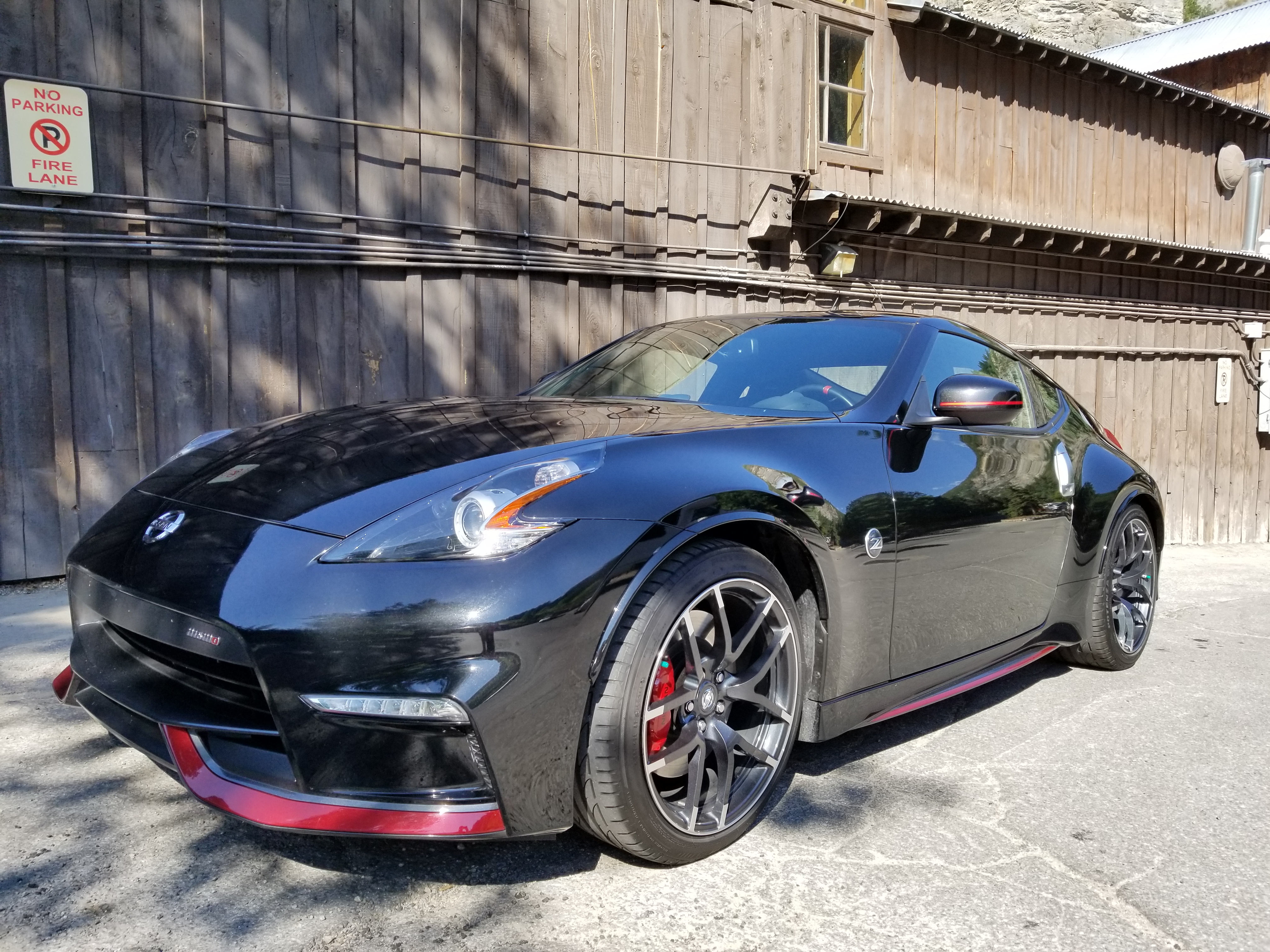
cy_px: 476
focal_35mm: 26
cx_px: 635
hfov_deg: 67.3
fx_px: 954
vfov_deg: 53.1
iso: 50
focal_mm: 4.25
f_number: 1.7
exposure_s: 1/842
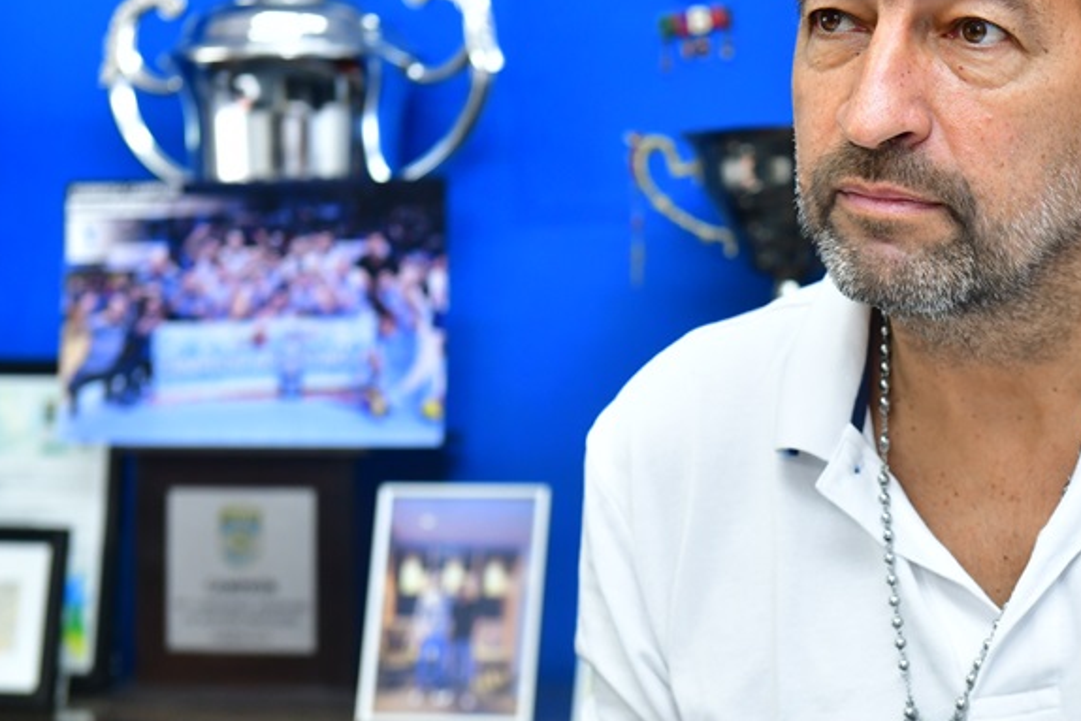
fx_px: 2913
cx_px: 891
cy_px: 284
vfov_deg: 14.1
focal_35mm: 97
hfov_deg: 20.7
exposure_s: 1/100
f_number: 5
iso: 1000
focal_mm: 58
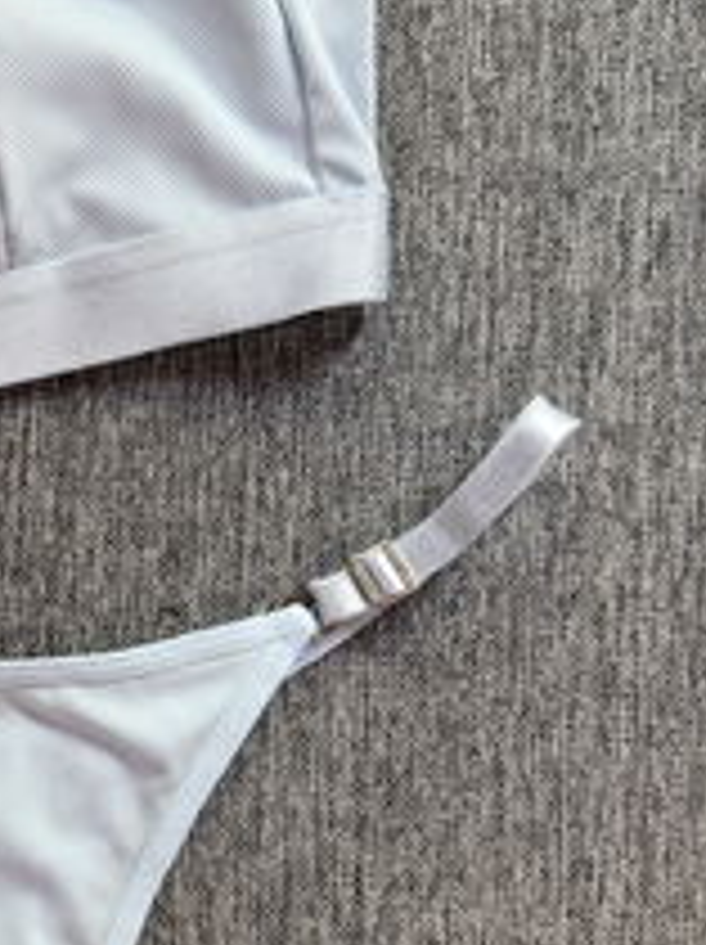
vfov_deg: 31.7
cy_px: 461
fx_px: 1662
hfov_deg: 22.1
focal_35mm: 61
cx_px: -144
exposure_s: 1/60
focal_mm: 6.76
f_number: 1.78
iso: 250
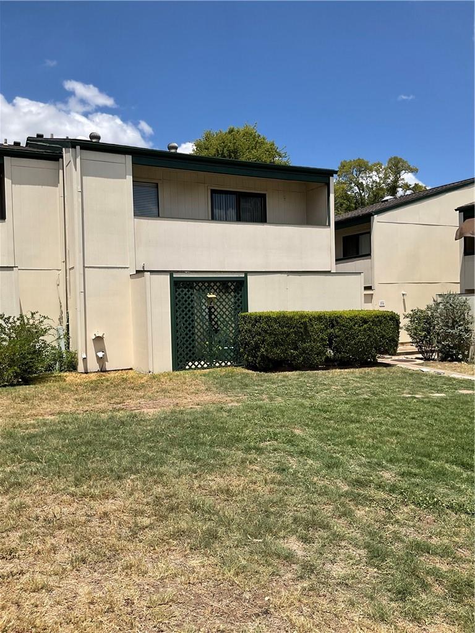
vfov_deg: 61.7
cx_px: 238
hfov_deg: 48.2
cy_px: 316
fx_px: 531
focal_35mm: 29
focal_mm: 3
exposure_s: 1/2538
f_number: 1.8
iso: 16
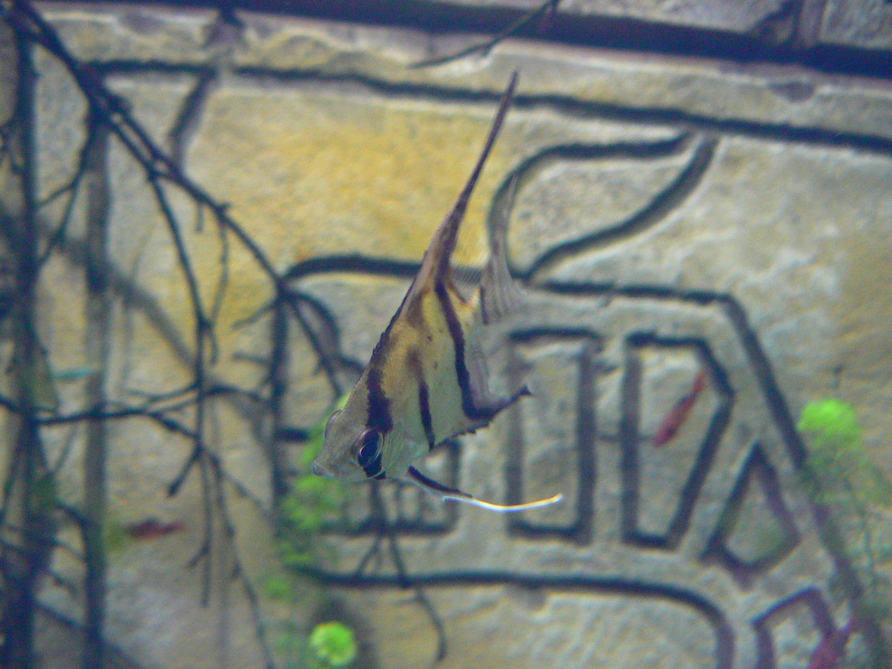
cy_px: 334
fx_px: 928
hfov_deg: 51.4
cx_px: 446
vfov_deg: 39.7
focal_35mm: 36
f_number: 2.8
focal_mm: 6
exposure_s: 1/20
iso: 200
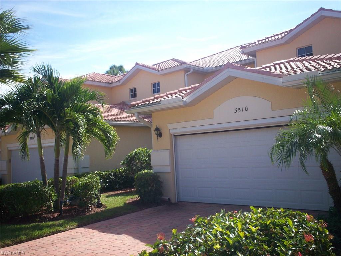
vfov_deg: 39.7
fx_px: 355
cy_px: 128
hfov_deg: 51.4
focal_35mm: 36
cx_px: 170
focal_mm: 6
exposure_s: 1/383
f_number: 4.5
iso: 100
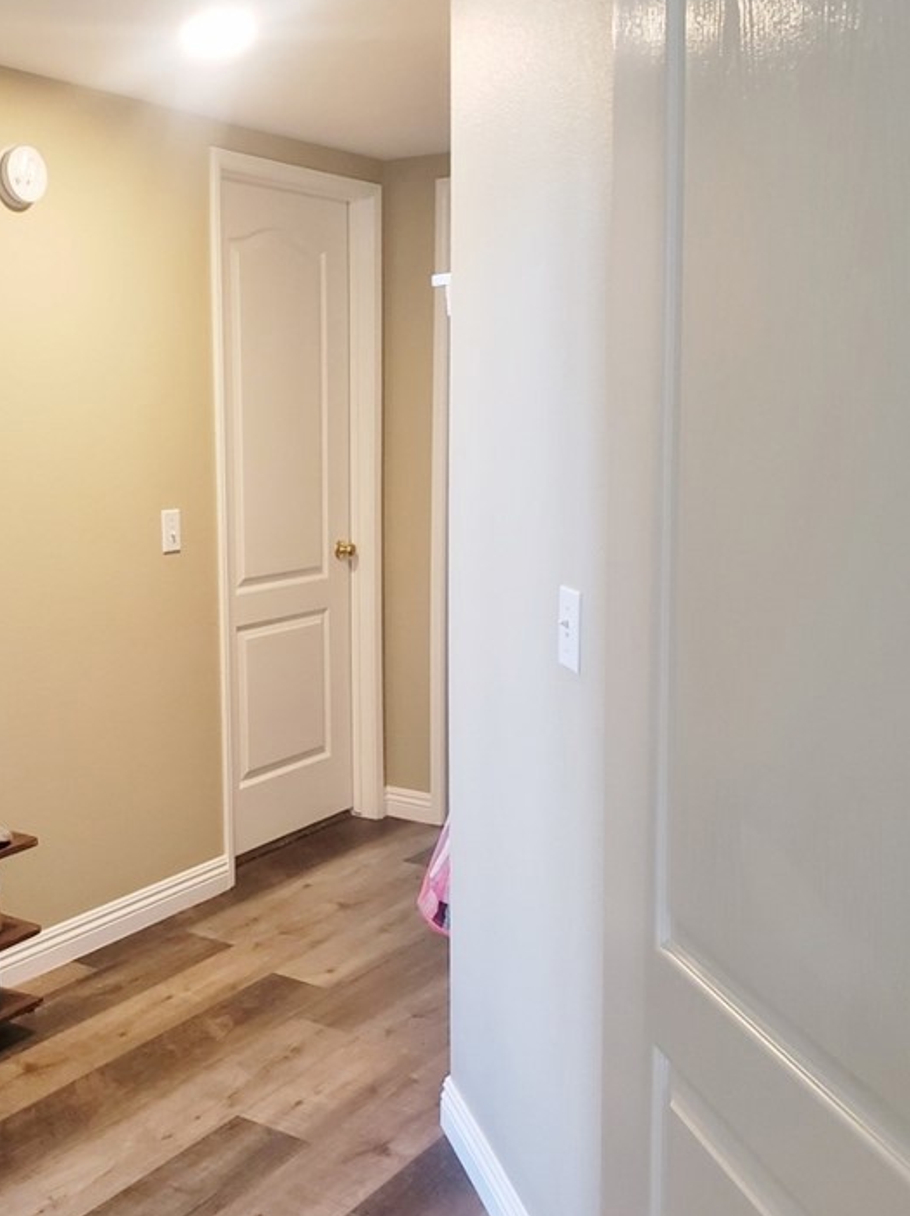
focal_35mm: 38
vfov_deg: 49.0
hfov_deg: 37.1
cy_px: 626
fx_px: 1333
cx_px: 272
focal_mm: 4.3
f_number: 2.4
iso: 250
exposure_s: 1/40
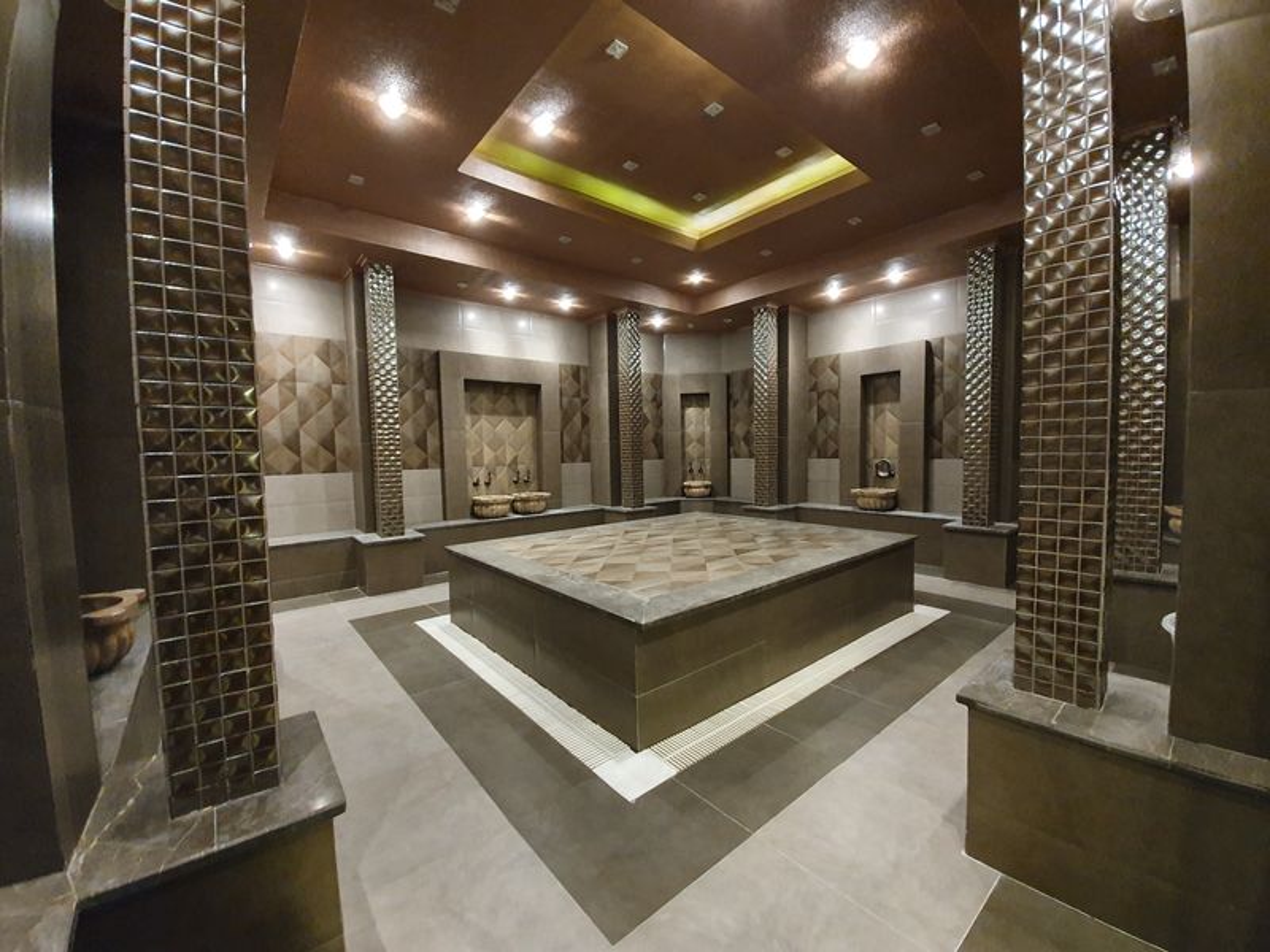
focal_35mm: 13
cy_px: 476
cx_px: 635
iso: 640
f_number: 2.2
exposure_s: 1/17
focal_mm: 1.8
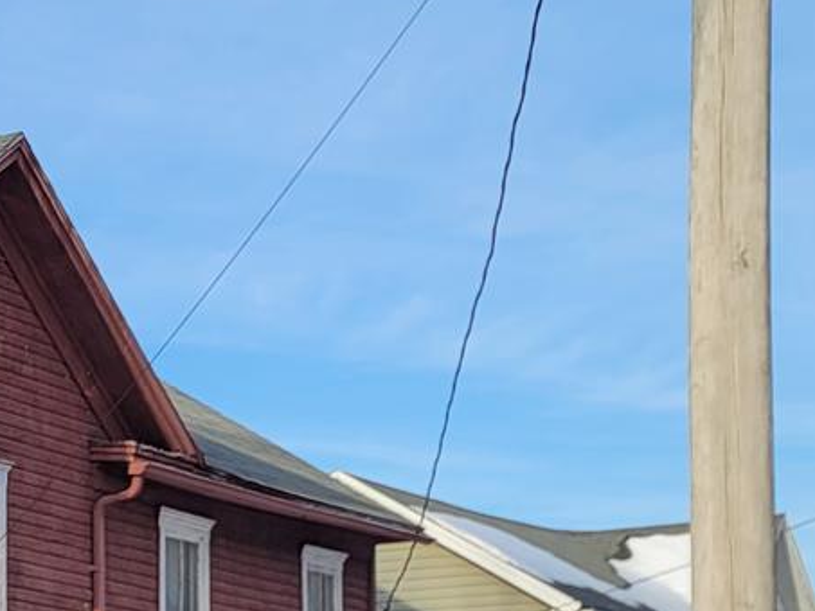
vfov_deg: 12.6
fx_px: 2661
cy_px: 846
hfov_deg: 15.5
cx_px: -540
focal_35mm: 113
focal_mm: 7
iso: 20
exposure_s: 1/556
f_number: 1.8
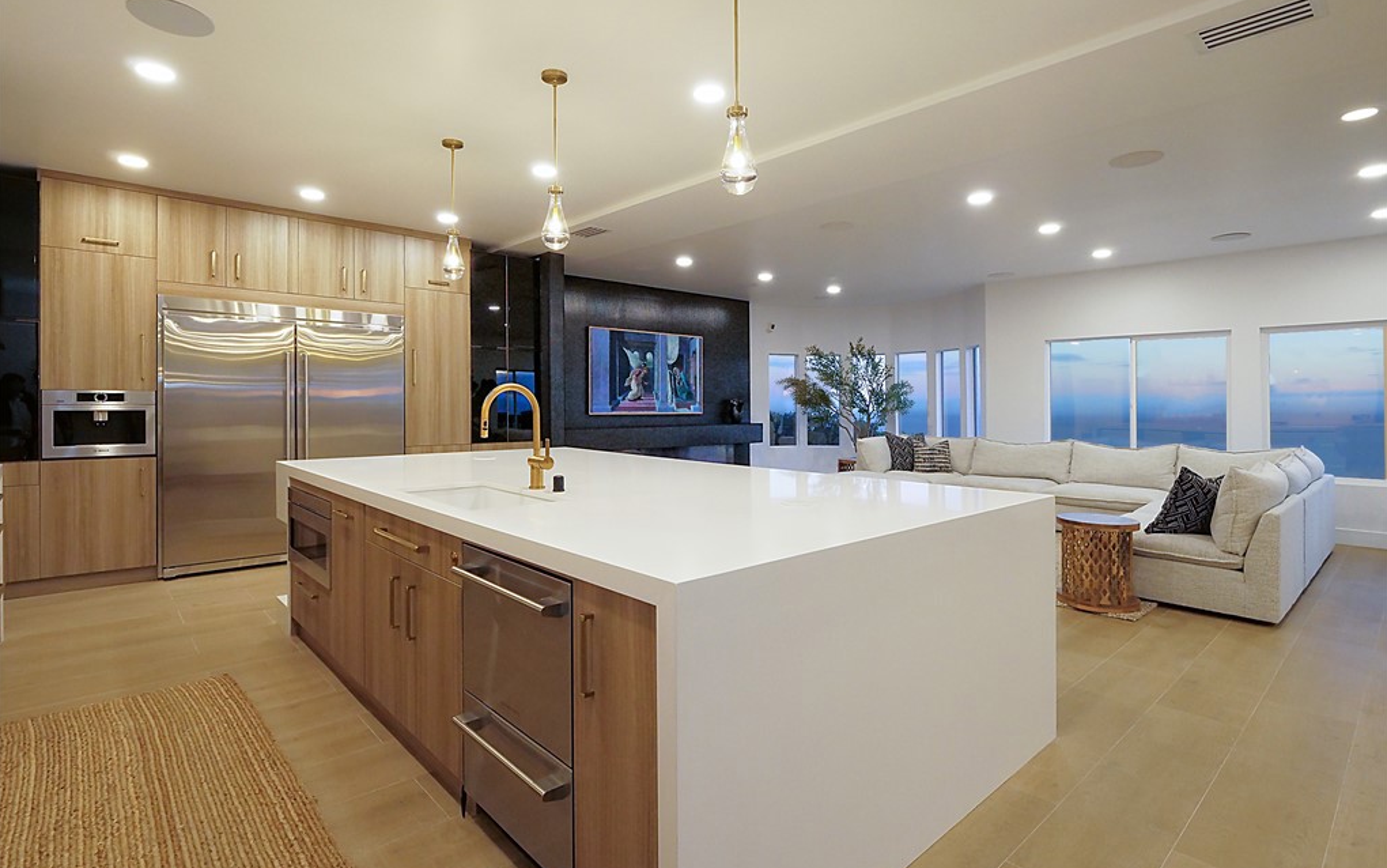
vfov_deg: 67.8
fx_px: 643
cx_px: 693
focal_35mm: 17
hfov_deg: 94.4
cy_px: 387
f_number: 7.1
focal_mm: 8
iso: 2000
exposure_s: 1/40
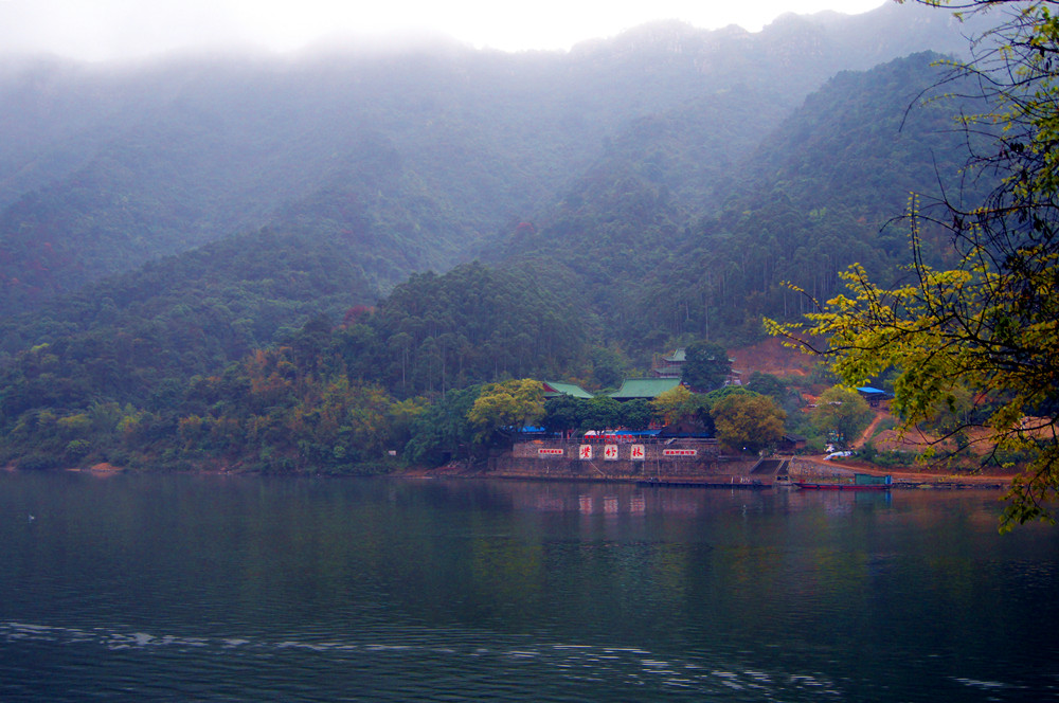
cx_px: 530
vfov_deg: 31.8
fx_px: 1234
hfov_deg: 46.5
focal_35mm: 42
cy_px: 352
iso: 400
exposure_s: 1/160
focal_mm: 28
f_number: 4.5
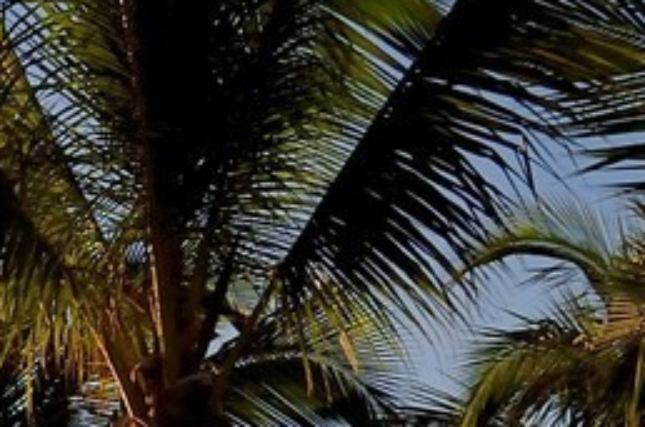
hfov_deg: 8.4
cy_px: 1056
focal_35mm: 211
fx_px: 3773
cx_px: -1232
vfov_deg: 6.2
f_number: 13
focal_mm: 34
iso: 200
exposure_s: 1/250
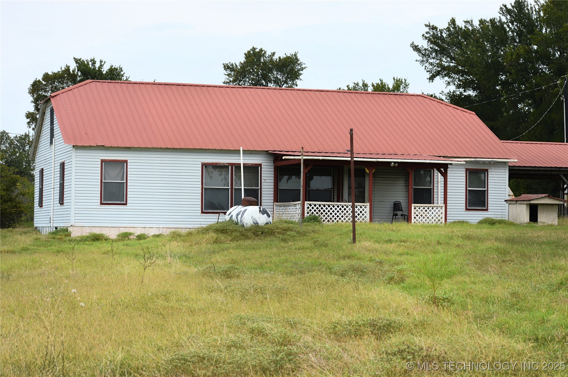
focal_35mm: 82
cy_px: 188
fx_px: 1300
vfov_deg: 16.5
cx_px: 284
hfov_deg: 24.6
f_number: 8
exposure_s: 1/250
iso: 100
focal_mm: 55
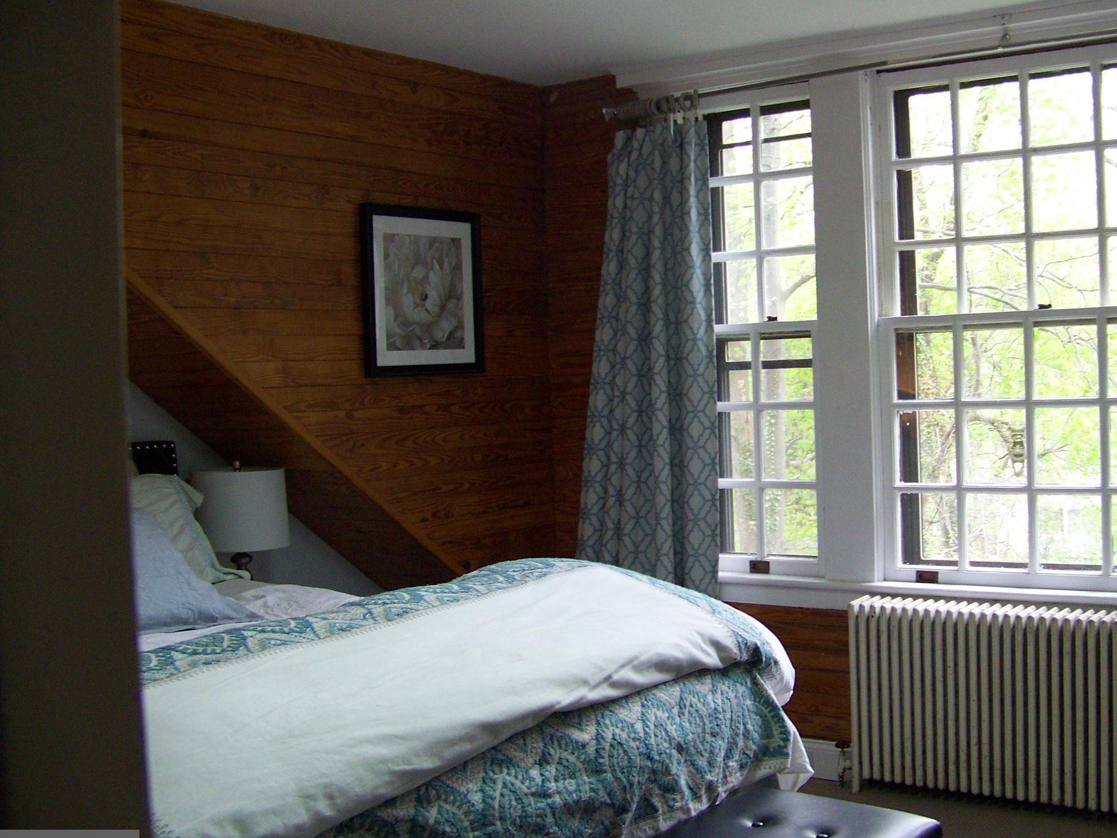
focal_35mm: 42
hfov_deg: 44.7
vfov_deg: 34.4
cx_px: 632
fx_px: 1356
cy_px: 393
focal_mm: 5.85
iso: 160
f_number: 2.8
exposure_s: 1/30
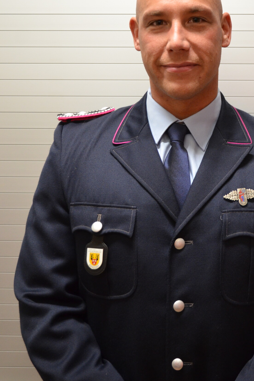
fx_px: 611
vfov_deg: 34.3
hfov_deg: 23.2
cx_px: 192
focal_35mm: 58
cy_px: 128
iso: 1400
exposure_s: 1/30
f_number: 4
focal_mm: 25
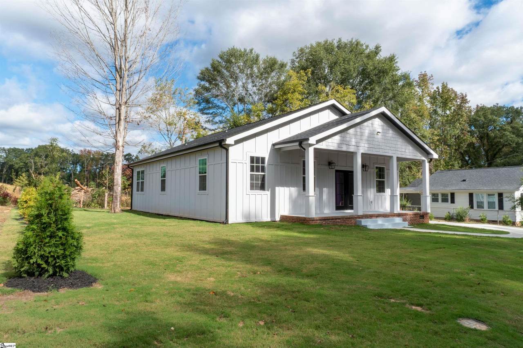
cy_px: 174
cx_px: 262
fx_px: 327
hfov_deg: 77.3
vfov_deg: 56.1
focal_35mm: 22
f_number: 22
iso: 100
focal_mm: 15
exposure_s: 1/30
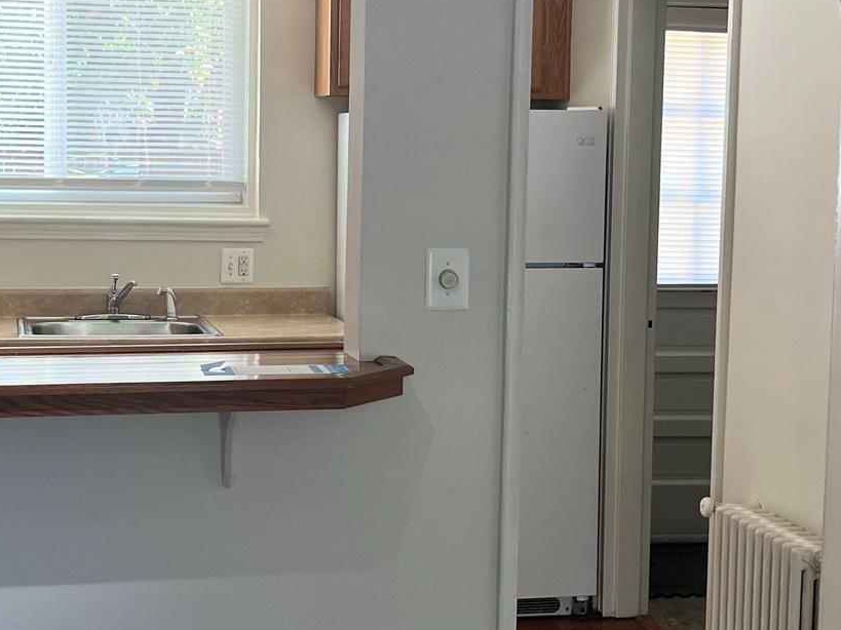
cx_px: 332
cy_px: 289
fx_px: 1579
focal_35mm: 65
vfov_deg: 22.6
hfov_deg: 29.7
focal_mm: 5.1
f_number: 1.6
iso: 125
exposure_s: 1/120
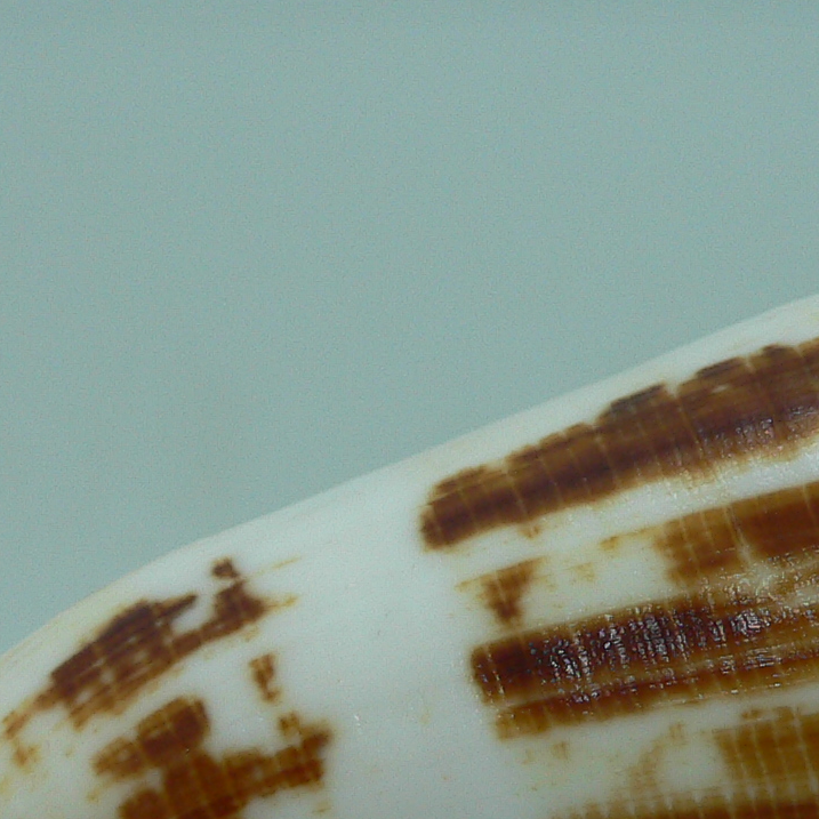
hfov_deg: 19.9
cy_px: 848
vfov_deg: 19.3
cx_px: 554
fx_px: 2329
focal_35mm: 87
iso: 80
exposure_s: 1/60
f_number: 2.8
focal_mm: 4.6
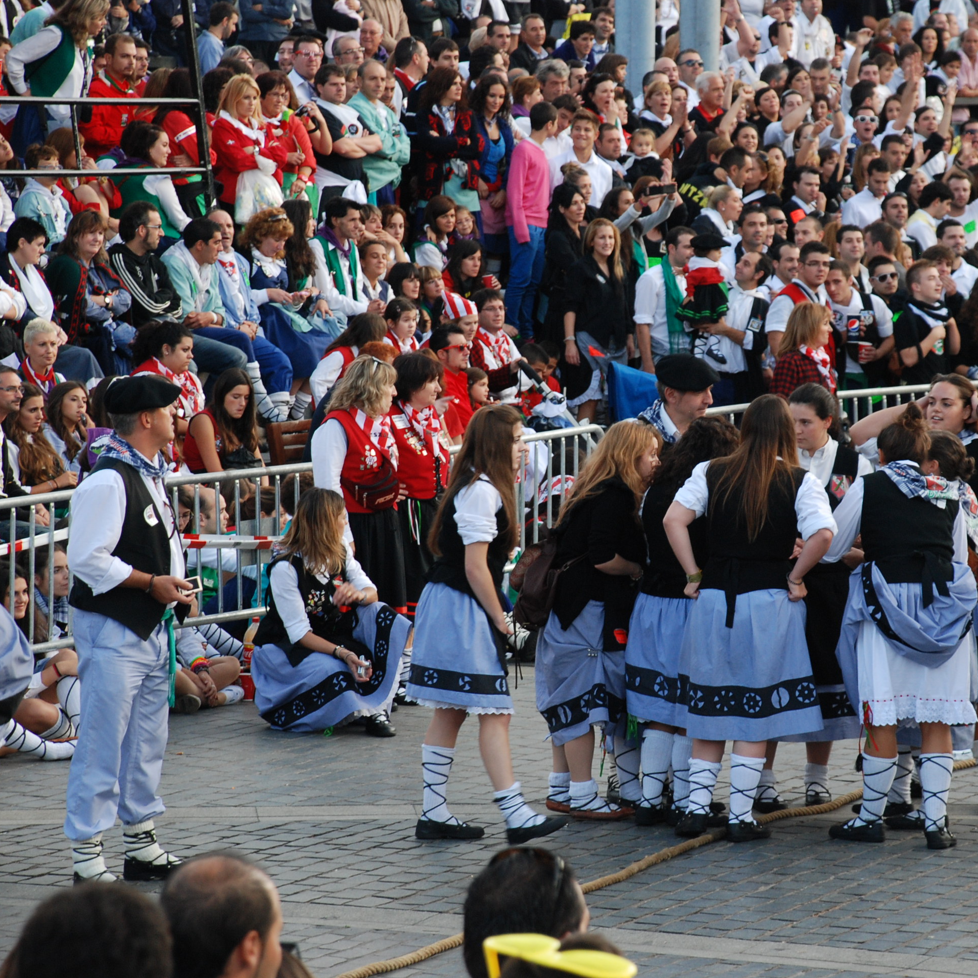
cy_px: 490
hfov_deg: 9.6
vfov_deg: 9.6
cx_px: 637
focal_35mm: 182
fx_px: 5806
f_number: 5.6
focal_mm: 95
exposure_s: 1/100
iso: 400
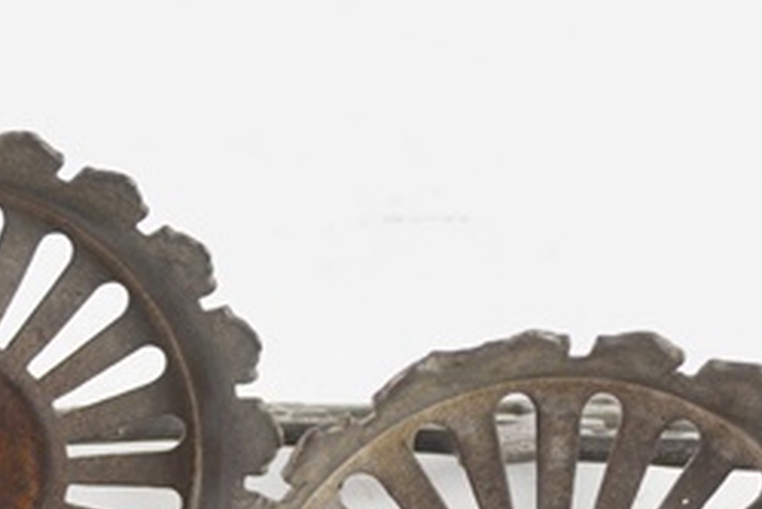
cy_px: 600
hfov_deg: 19.6
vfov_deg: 12.8
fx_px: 2207
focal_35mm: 104
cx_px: 317
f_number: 5.6
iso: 400
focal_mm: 29
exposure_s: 1/125
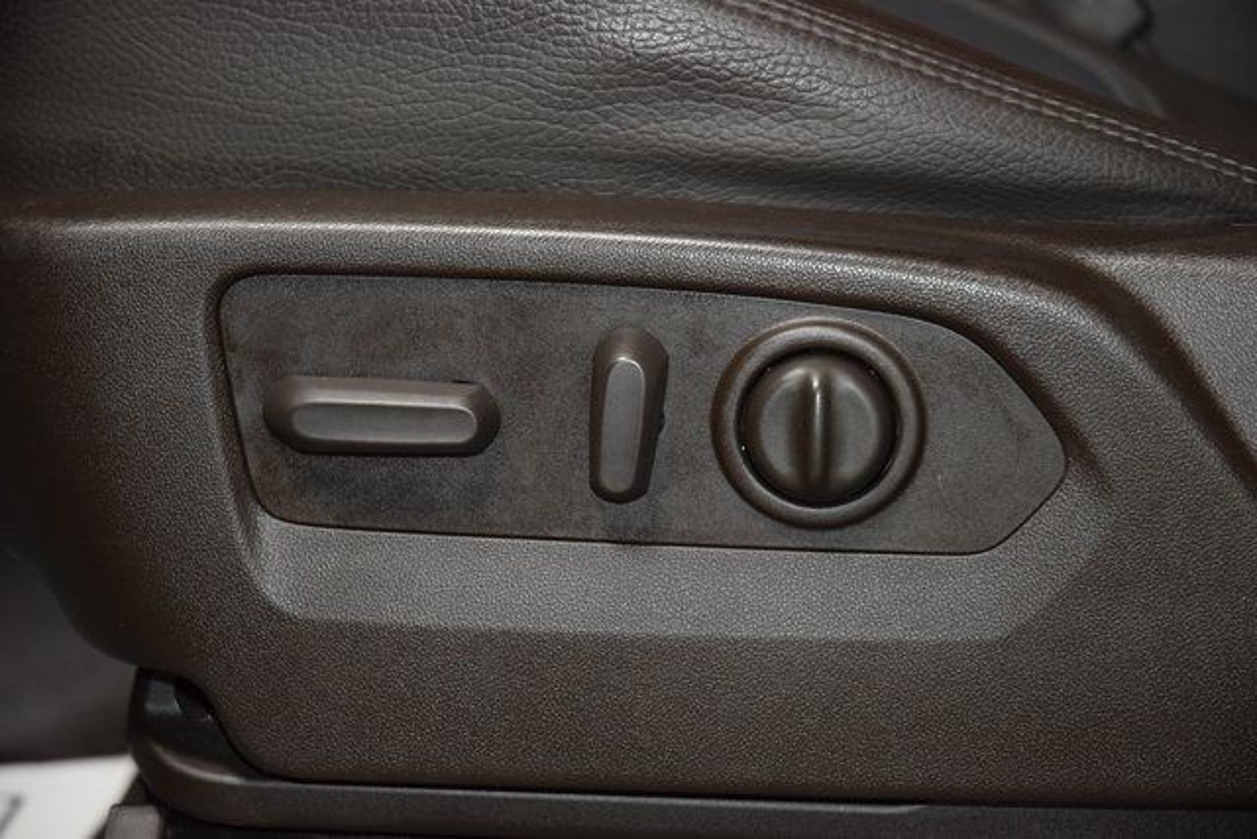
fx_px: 3667
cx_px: 628
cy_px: 420
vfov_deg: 13.0
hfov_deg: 19.5
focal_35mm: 105
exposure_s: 1/50
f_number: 4.5
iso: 2200
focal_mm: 70
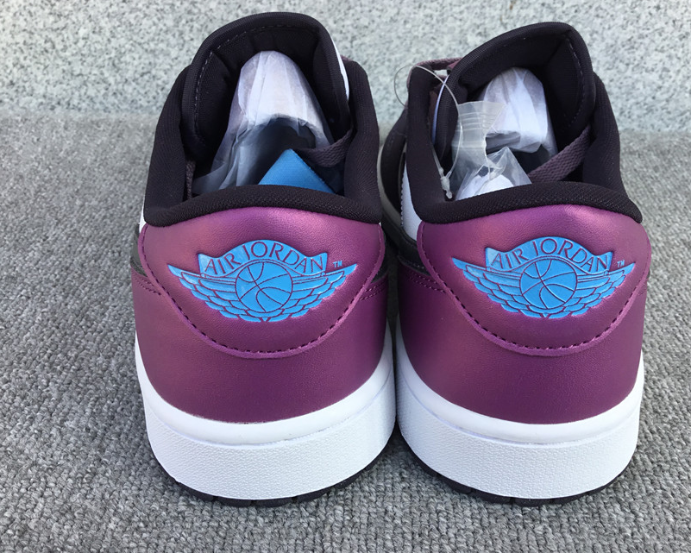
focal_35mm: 34
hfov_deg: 52.8
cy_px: 269
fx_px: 695
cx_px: 380
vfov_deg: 43.4
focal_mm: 3.3
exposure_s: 1/185
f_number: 2.4
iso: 25
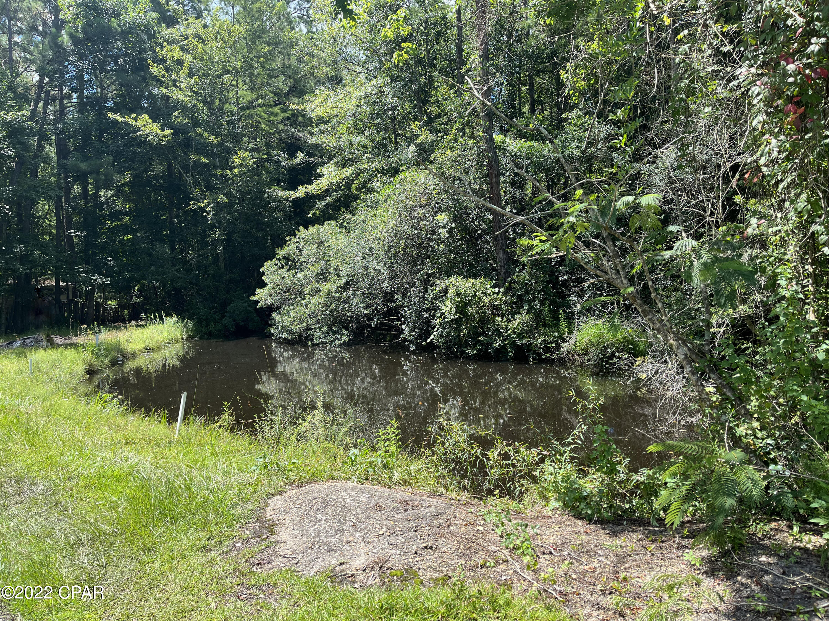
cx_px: 414
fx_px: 623
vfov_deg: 53.1
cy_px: 310
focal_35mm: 26
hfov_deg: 67.3
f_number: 1.6
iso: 50
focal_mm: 5.1
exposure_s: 1/845
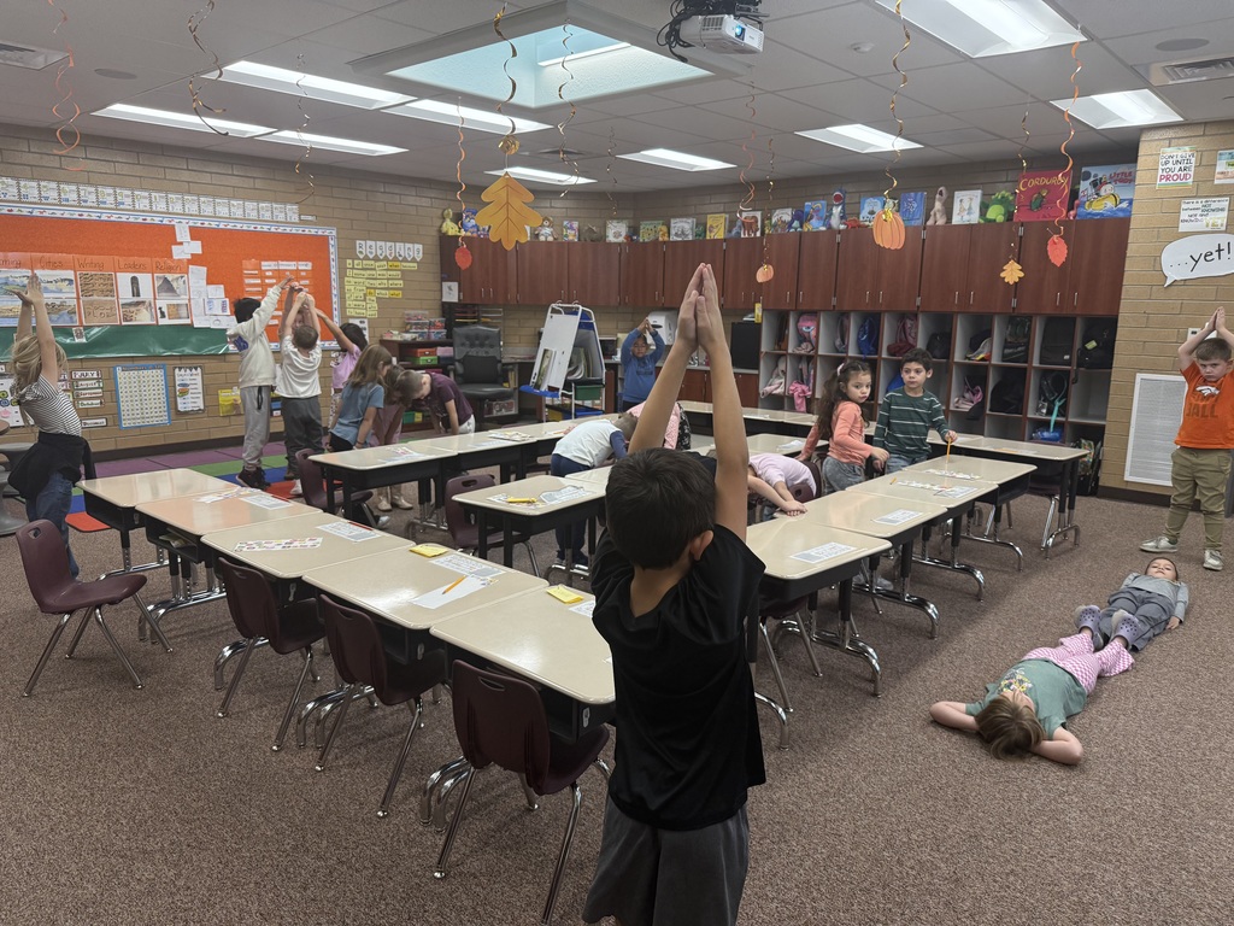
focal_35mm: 24
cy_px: 463
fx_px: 856
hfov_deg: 71.6
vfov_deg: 56.8
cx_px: 617
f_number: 1.78
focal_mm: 6.76
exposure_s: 1/139
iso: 200
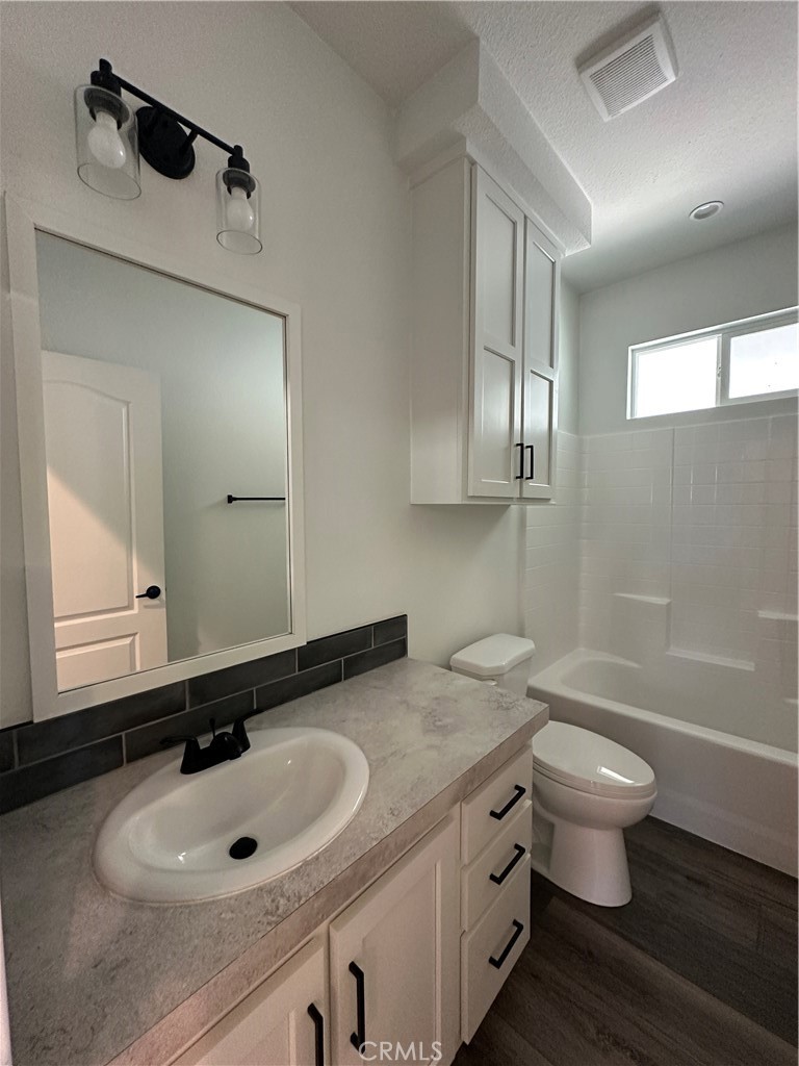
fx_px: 431
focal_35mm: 14
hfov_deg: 85.7
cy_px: 533
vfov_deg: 102.1
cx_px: 400
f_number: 2.2
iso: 500
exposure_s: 1/60
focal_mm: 2.22
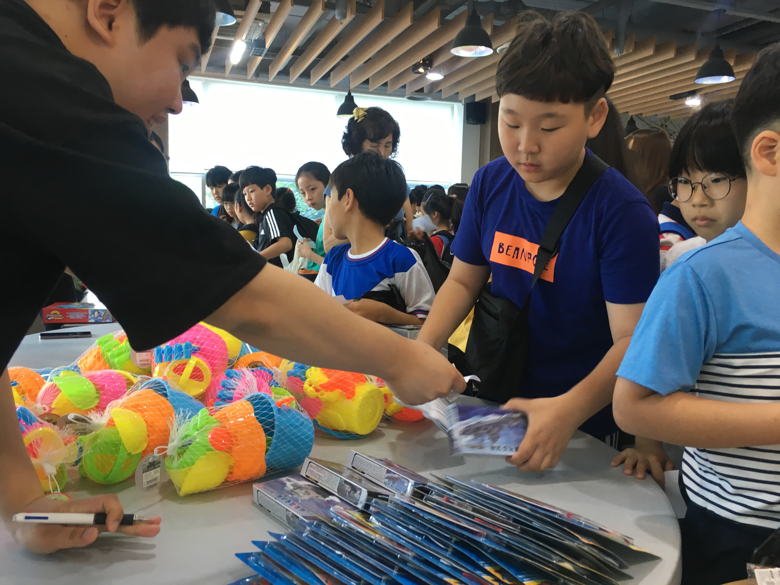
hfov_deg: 61.7
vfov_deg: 48.2
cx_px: 390
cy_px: 292
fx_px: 653
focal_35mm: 29
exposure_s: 1/30
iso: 64
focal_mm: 4.15
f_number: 2.2
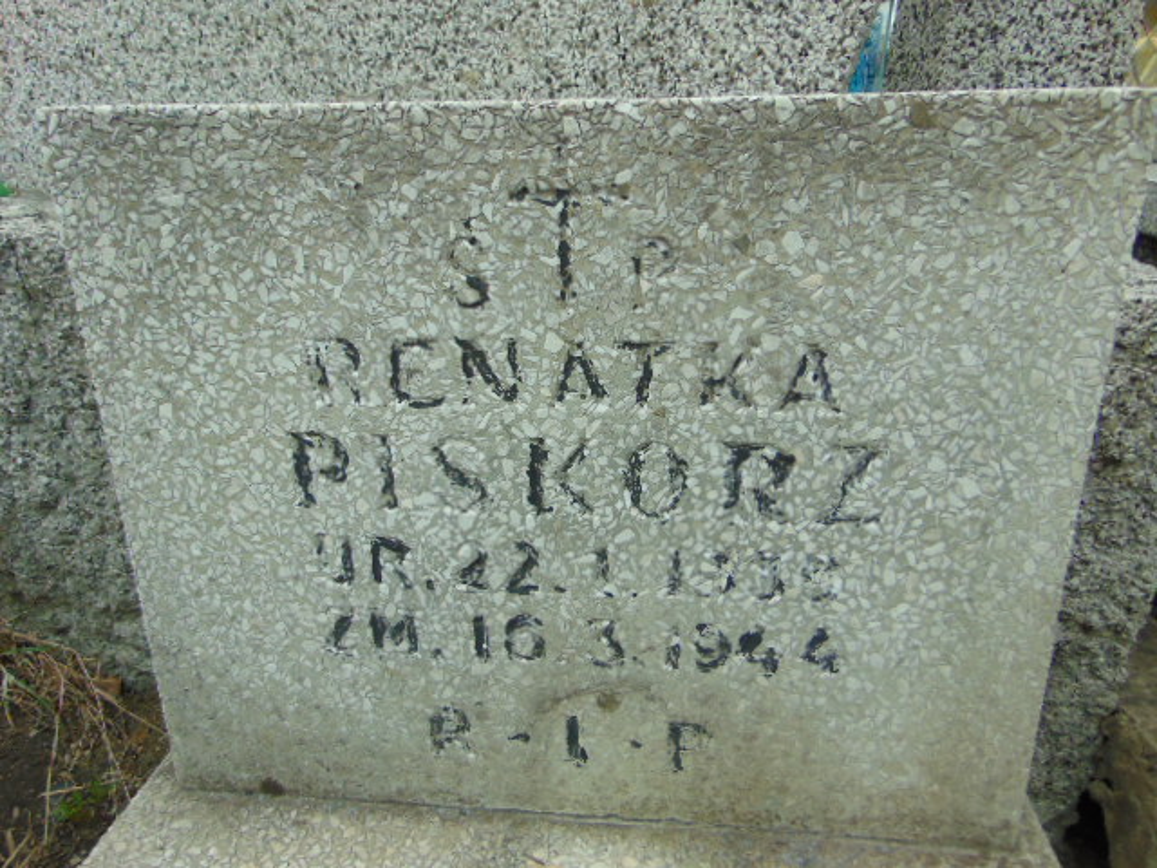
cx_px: 578
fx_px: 836
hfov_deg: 69.4
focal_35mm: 25
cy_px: 434
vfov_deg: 54.9
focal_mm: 4.5
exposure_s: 1/640
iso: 80
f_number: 3
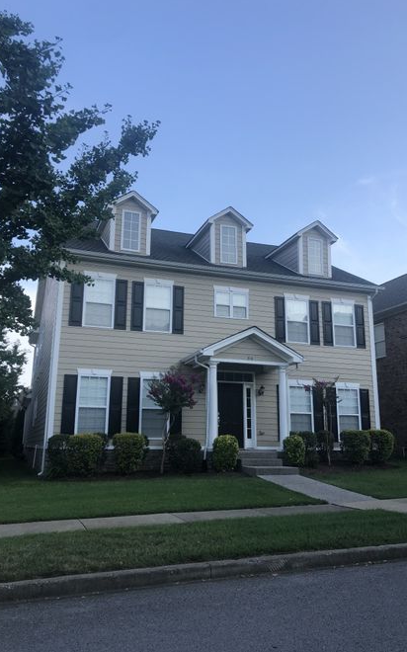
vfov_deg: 62.9
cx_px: 204
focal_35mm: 30
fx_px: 533
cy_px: 325
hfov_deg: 41.8
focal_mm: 3.99
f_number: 1.8
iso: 20
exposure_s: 1/444
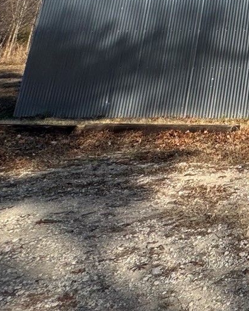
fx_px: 469
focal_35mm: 51
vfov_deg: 29.8
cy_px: -86
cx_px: 496
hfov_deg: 18.8
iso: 50
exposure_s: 1/1672
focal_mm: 2.22
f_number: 2.2
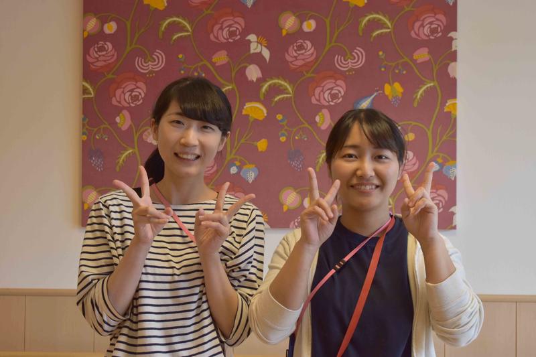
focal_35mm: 68
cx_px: 268
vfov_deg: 20.2
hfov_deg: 29.9
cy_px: 178
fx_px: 1005
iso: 400
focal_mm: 45
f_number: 5.3
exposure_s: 1/125
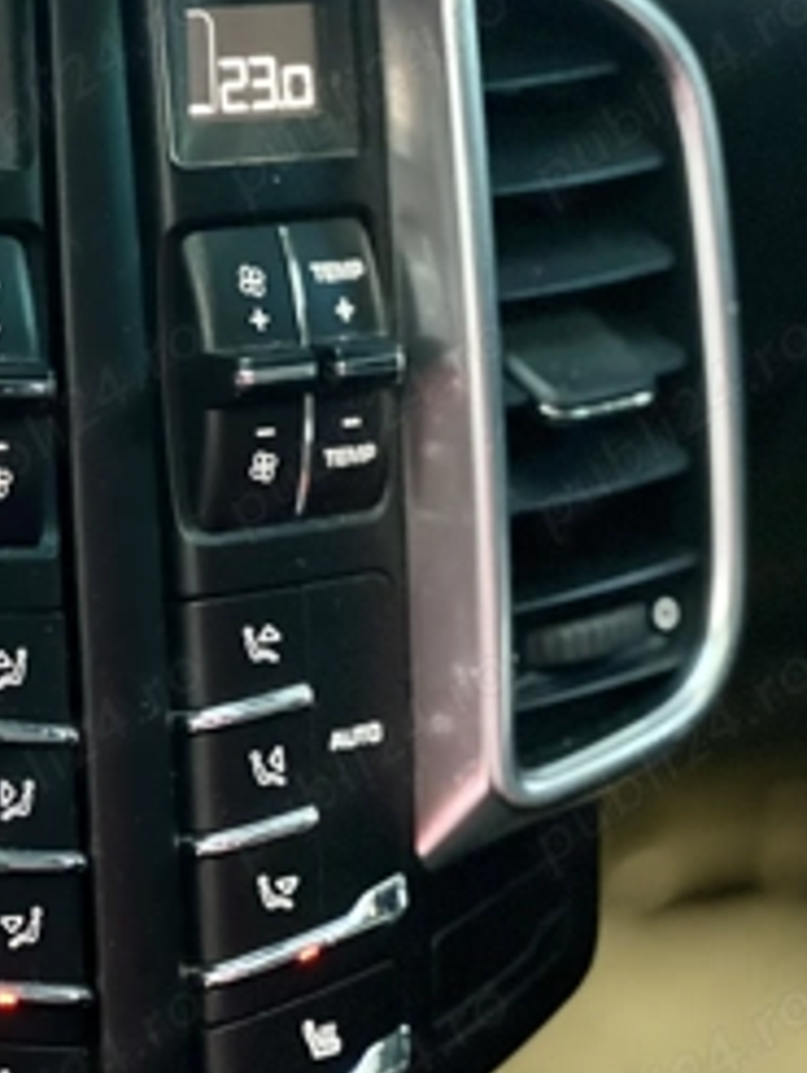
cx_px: 214
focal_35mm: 125
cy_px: 497
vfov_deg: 15.7
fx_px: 3879
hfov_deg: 11.9
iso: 1250
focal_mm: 9
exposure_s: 1/15
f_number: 2.8
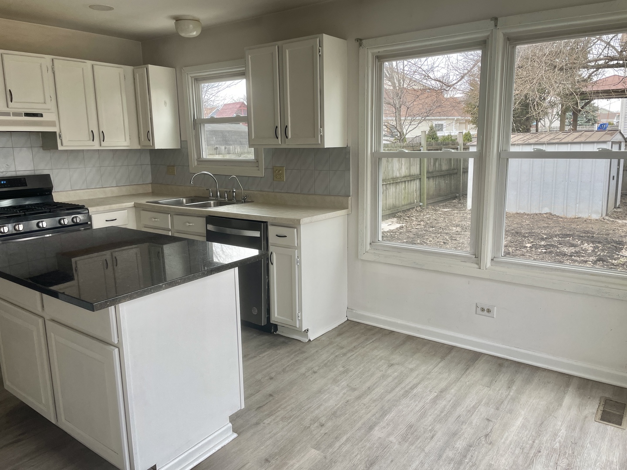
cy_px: 235
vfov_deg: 53.1
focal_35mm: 26
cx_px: 314
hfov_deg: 67.3
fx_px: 471
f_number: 1.6
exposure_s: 1/121
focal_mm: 4.2
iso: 64
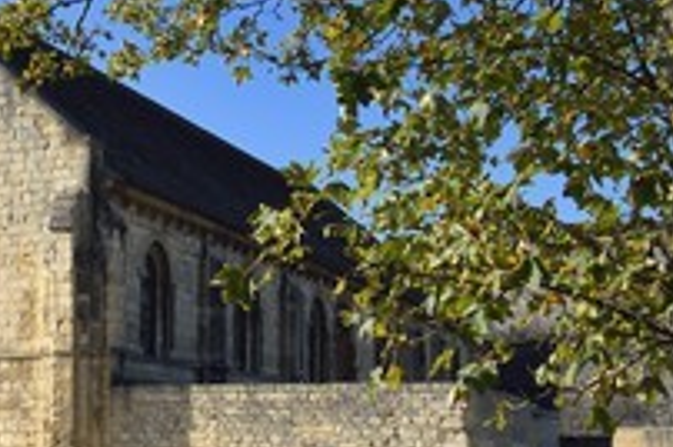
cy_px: 350
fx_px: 1400
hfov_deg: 25.9
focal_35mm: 75
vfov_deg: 18.0
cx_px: 23
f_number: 13
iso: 200
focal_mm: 36
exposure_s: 1/250
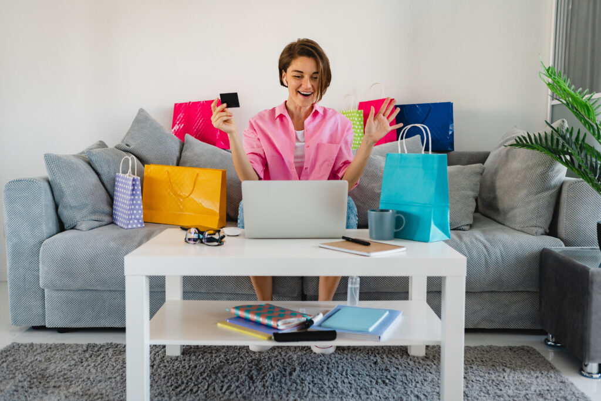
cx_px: 300
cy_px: 200
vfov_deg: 35.1
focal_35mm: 38
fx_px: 634
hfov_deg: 50.7
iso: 800
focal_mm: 38
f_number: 2.8
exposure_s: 1/100
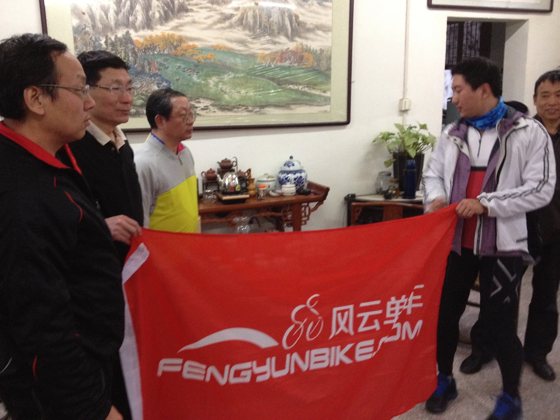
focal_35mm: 35
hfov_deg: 52.6
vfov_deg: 40.7
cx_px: 280
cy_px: 210
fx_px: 566
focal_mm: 4.28
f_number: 2.4
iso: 320
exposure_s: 1/20
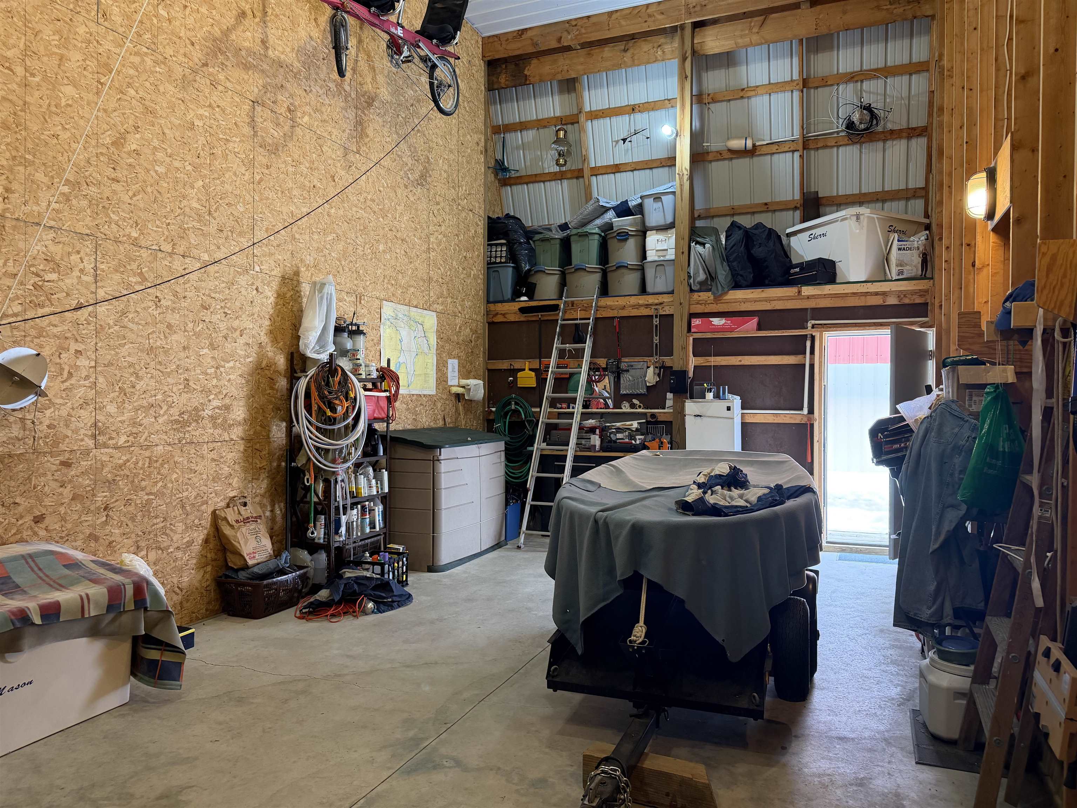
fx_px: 747
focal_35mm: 24
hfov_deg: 71.6
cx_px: 538
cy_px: 404
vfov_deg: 56.8
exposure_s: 1/60
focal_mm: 6.76
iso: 250
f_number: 1.78
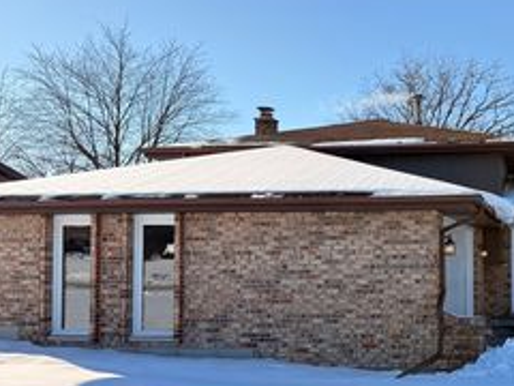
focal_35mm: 50
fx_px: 742
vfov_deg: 29.0
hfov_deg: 36.3
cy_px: 237
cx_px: 443
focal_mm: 6.76
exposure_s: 1/4167
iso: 100
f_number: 1.78
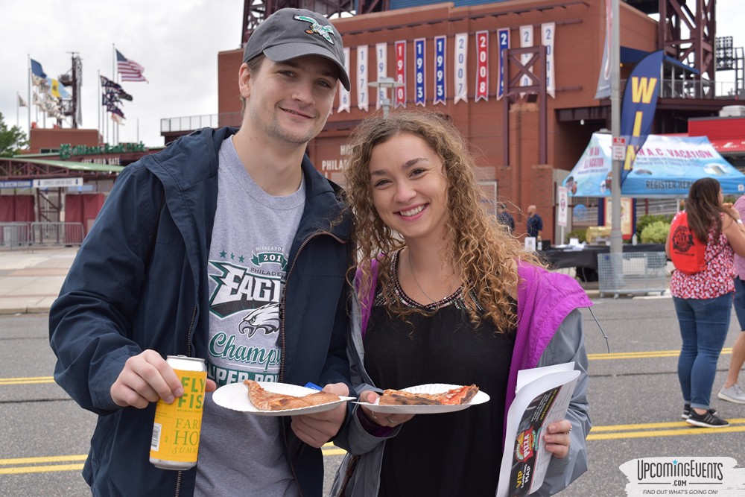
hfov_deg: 41.1
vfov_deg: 28.1
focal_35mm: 48
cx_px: 372
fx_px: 993
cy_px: 248
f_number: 8
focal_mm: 32
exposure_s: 1/250
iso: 220
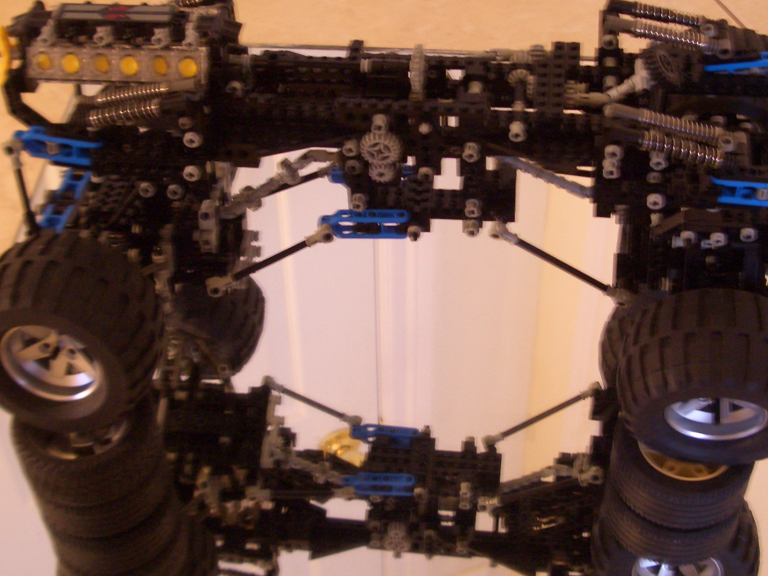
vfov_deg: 25.2
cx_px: 375
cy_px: 263
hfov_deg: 33.2
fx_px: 1287
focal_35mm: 58
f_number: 2.8
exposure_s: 1/8
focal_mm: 6.8
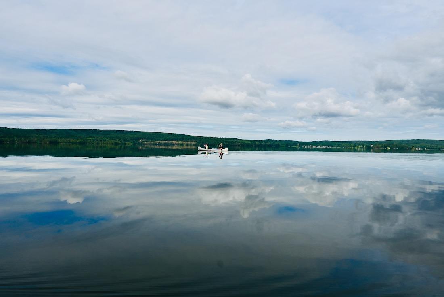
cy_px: 148
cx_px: 222
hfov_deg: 73.7
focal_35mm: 24
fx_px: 296
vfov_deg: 53.2
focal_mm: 16
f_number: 8
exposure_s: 1/500
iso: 100
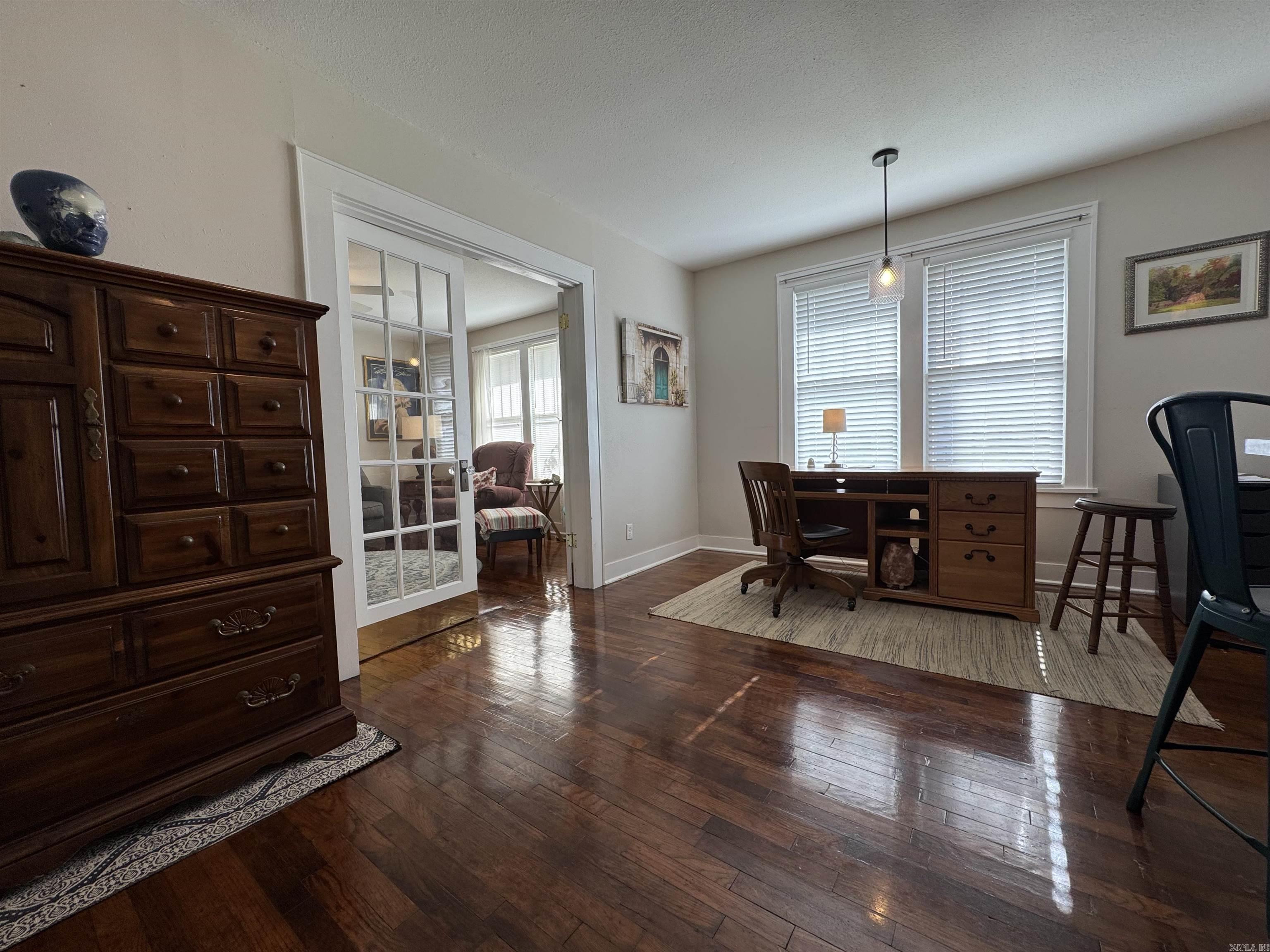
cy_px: 476
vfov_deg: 85.7
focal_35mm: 14
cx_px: 635
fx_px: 514
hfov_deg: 102.1
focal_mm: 2.22
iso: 40
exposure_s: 1/140
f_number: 2.2
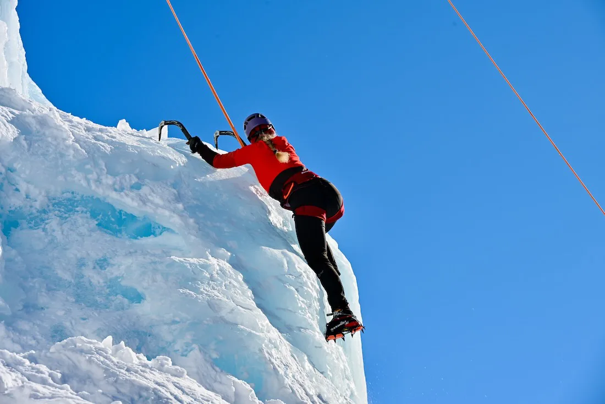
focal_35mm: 105
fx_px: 1765
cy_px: 202
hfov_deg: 19.5
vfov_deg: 13.0
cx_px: 302
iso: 100
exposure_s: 1/250
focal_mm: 105
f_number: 11
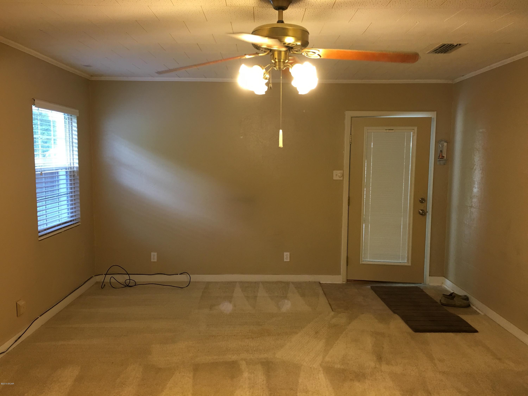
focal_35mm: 29
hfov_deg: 61.7
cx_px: 264
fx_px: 442
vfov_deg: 48.2
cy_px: 198
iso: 100
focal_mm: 4.15
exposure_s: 1/30
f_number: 2.2
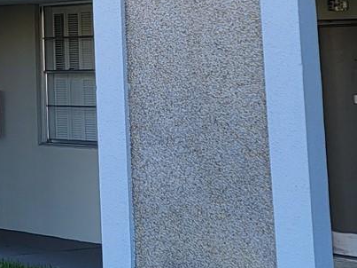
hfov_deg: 15.2
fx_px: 1258
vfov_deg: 11.6
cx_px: -138
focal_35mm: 122
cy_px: -136
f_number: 1.8
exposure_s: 1/275
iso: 16
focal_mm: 6.7
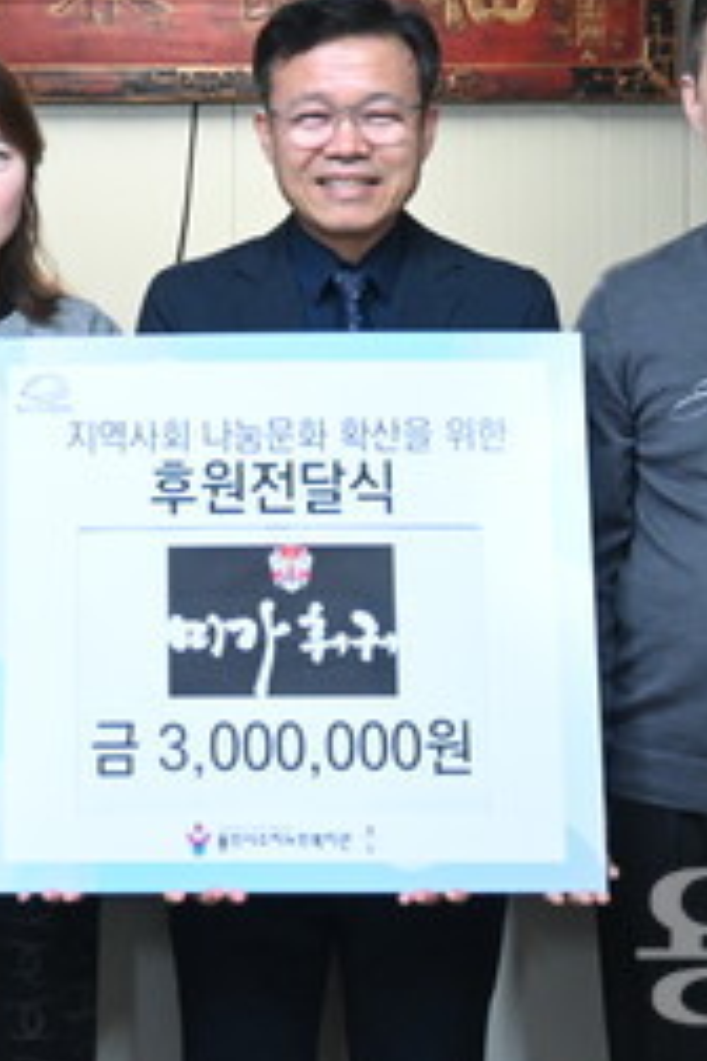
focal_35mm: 93
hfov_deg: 14.5
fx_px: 2739
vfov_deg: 21.7
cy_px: 248
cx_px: 63
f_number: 4.5
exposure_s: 1/125
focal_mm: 26
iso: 2500
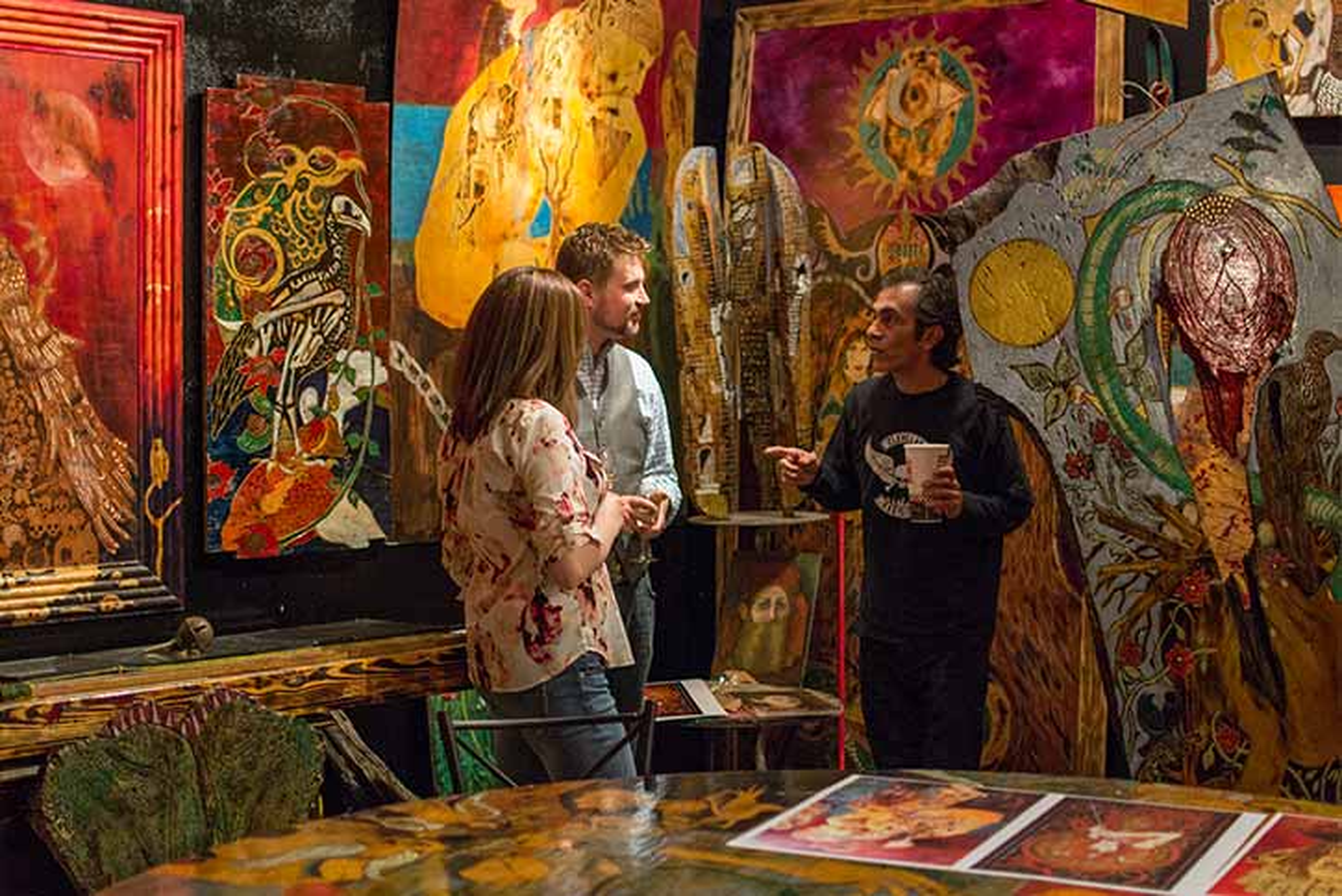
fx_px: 1958
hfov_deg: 37.8
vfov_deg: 25.8
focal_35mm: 52
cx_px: 671
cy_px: 448
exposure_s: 1/125
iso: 800
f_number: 2
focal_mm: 35
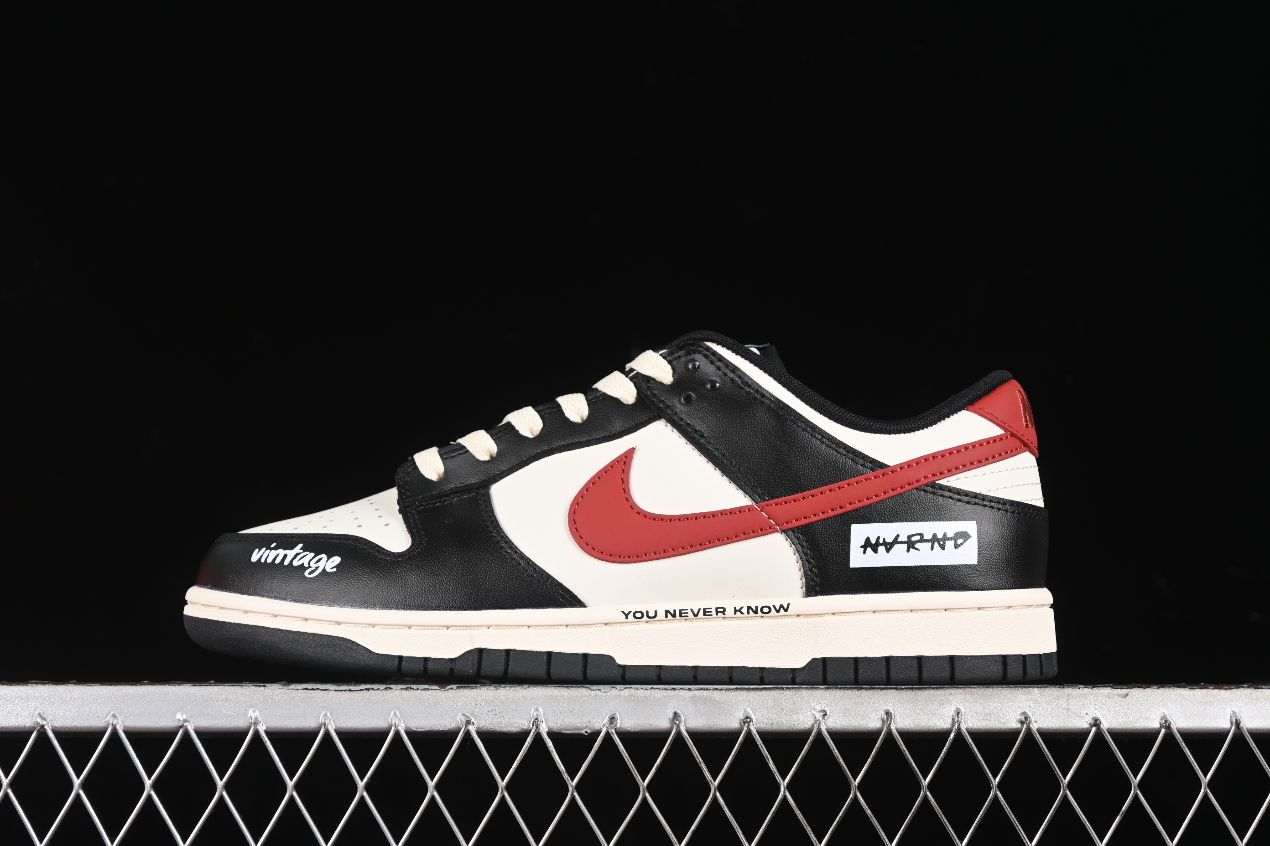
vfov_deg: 18.2
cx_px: 635
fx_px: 2646
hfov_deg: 27.0
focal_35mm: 75
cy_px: 423
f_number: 6.3
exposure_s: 1/60
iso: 160
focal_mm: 50
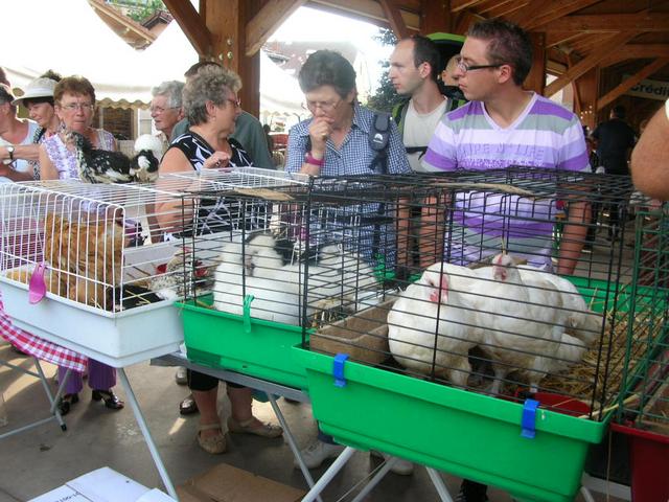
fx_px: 676
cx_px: 334
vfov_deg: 40.7
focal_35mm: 35
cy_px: 251
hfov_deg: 52.6
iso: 50
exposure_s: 1/84.4
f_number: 2.8
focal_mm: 5.8
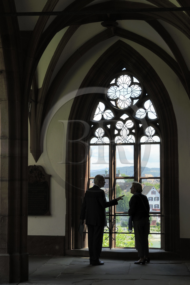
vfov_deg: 28.9
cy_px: 142
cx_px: 95
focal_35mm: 70
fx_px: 555
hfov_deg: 19.4
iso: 400
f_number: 11
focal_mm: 70
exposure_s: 1/160
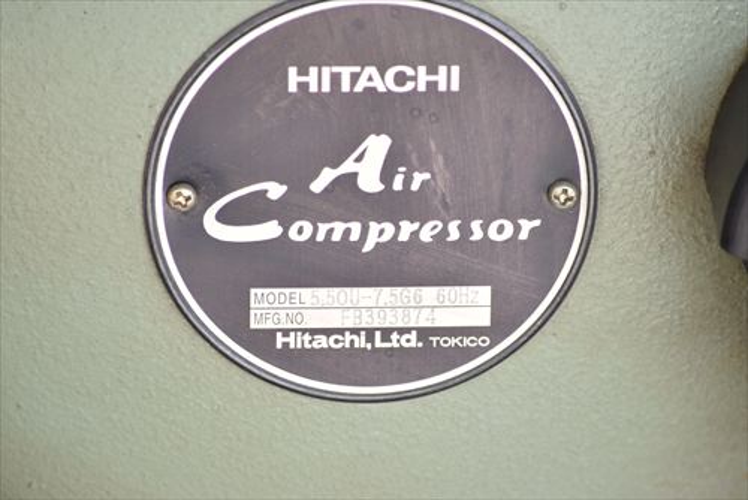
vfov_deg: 3.1
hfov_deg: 4.6
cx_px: 374
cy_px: 250
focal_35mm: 450
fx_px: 9355
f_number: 6.3
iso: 1250
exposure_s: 1/1000
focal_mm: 300
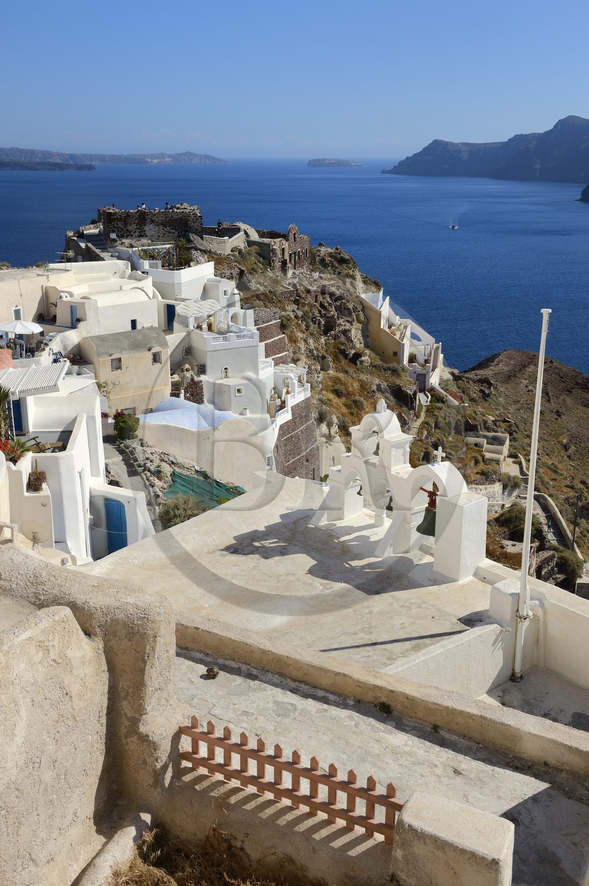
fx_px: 934
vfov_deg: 50.7
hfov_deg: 35.0
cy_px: 443
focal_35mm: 38
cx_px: 294
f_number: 10
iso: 100
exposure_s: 1/320
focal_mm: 38
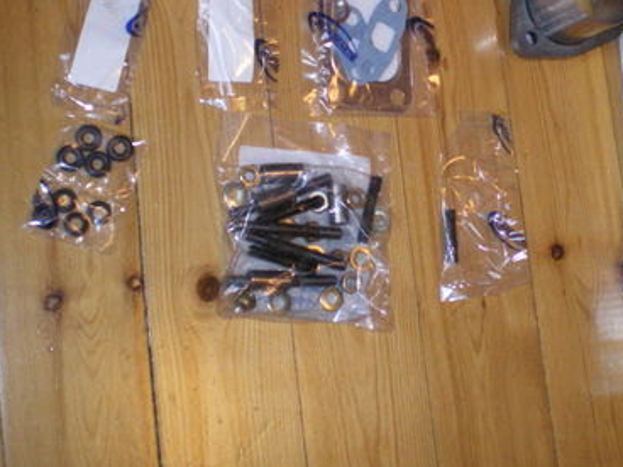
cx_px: 457
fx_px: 1188
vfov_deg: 21.8
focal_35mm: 66
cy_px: 66
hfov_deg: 29.0
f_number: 3.1
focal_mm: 6.3
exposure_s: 1/50
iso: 400
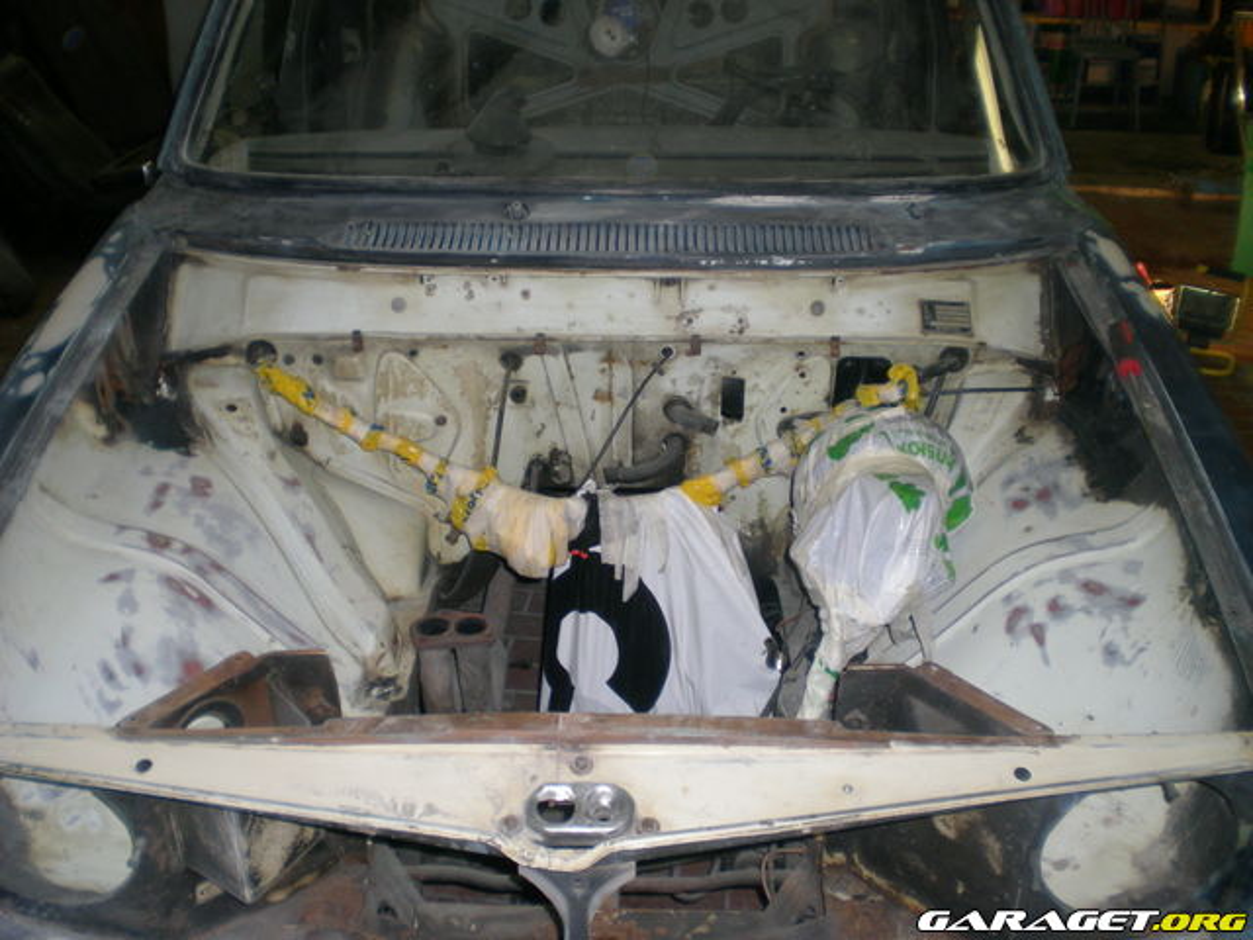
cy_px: 470
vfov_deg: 37.7
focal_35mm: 38
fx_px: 1375
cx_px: 626
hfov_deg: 49.0
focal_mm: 6.3
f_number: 3.1
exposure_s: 1/60
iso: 97
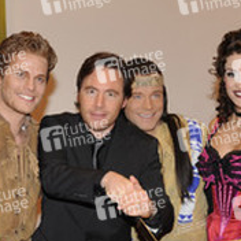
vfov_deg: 15.9
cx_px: 94
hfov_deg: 16.0
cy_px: 170
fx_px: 859
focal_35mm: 109
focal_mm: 50
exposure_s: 1/125
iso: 800
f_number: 5.6
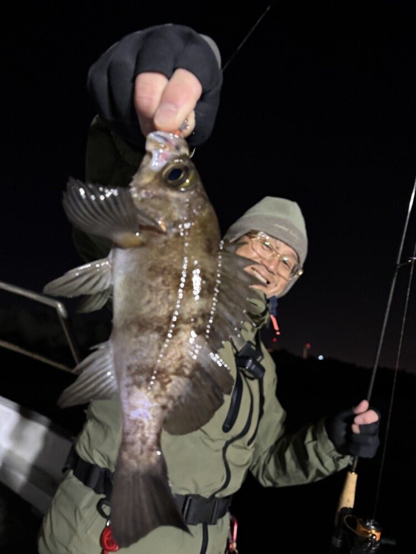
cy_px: 277
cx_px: 208
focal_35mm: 26
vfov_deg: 67.3
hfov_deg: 53.1
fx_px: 417
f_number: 1.6
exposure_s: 1/40
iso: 640
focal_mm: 5.96
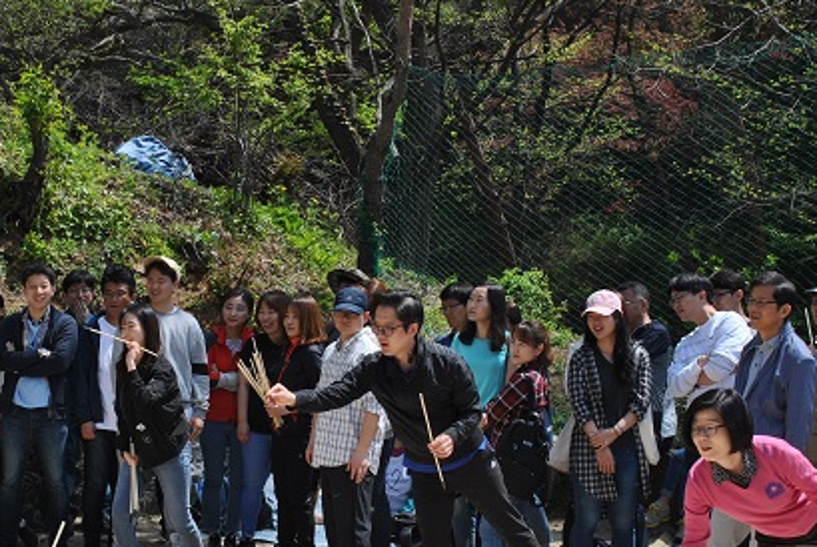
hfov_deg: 26.1
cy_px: 367
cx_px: 270
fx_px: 1750
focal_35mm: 77
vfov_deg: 17.7
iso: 100
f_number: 8
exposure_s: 1/250
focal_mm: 30
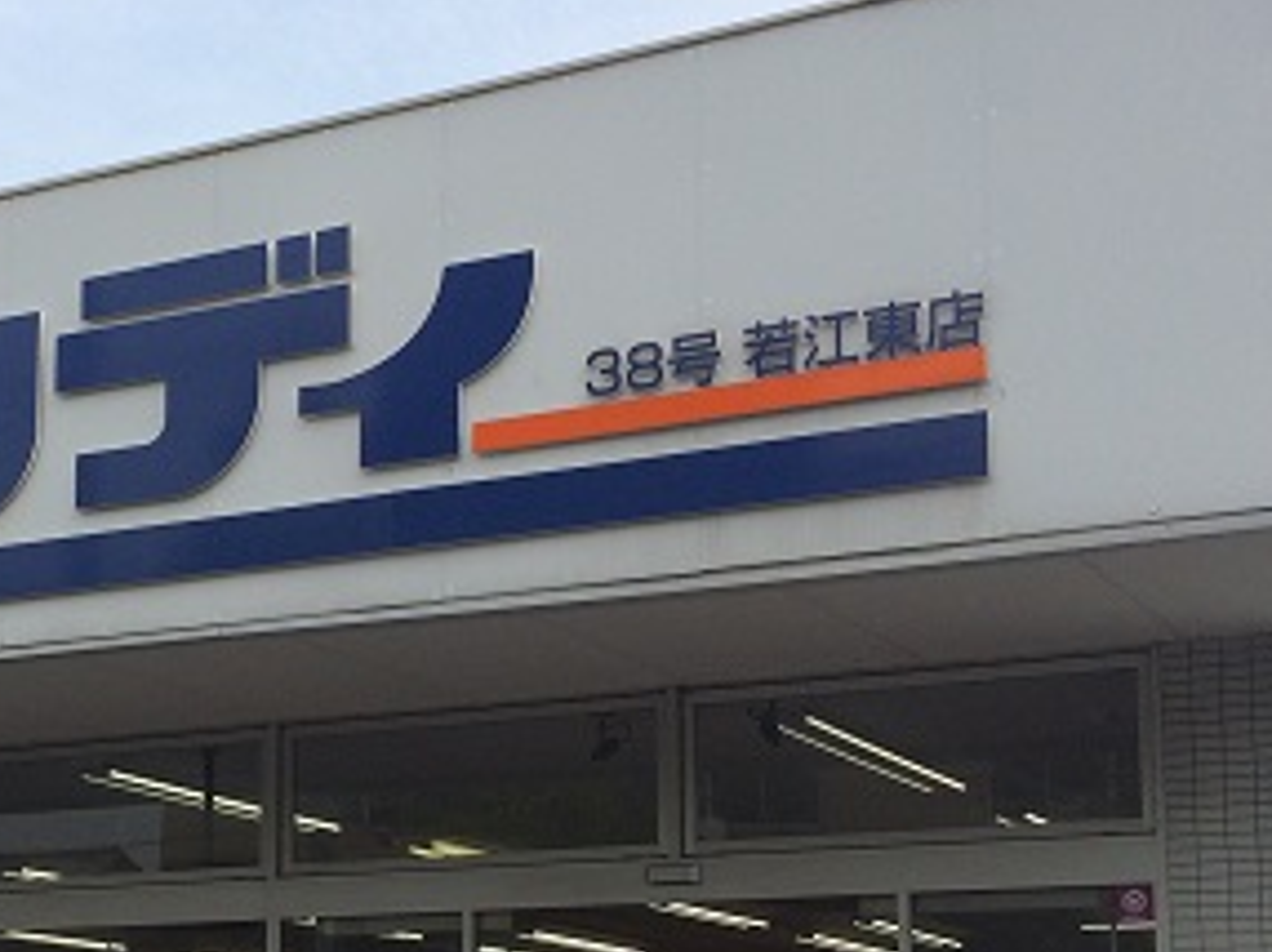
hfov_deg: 26.5
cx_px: 133
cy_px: 790
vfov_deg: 20.4
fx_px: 2607
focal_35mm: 71
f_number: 2.2
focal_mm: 4.15
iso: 32
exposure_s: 1/1786
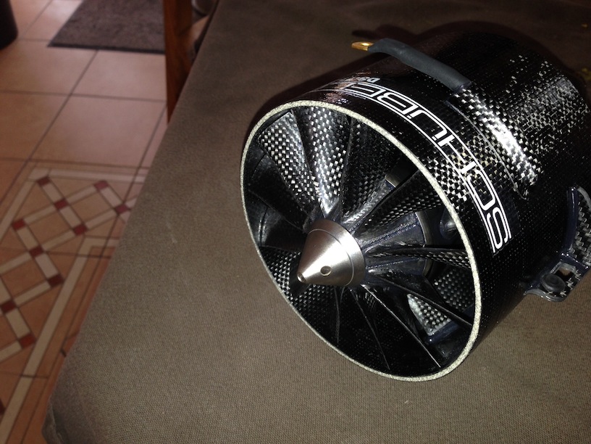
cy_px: 222
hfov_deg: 55.4
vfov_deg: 42.9
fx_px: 563
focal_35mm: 33
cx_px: 296
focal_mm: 4.12
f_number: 2.4
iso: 50
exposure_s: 1/20
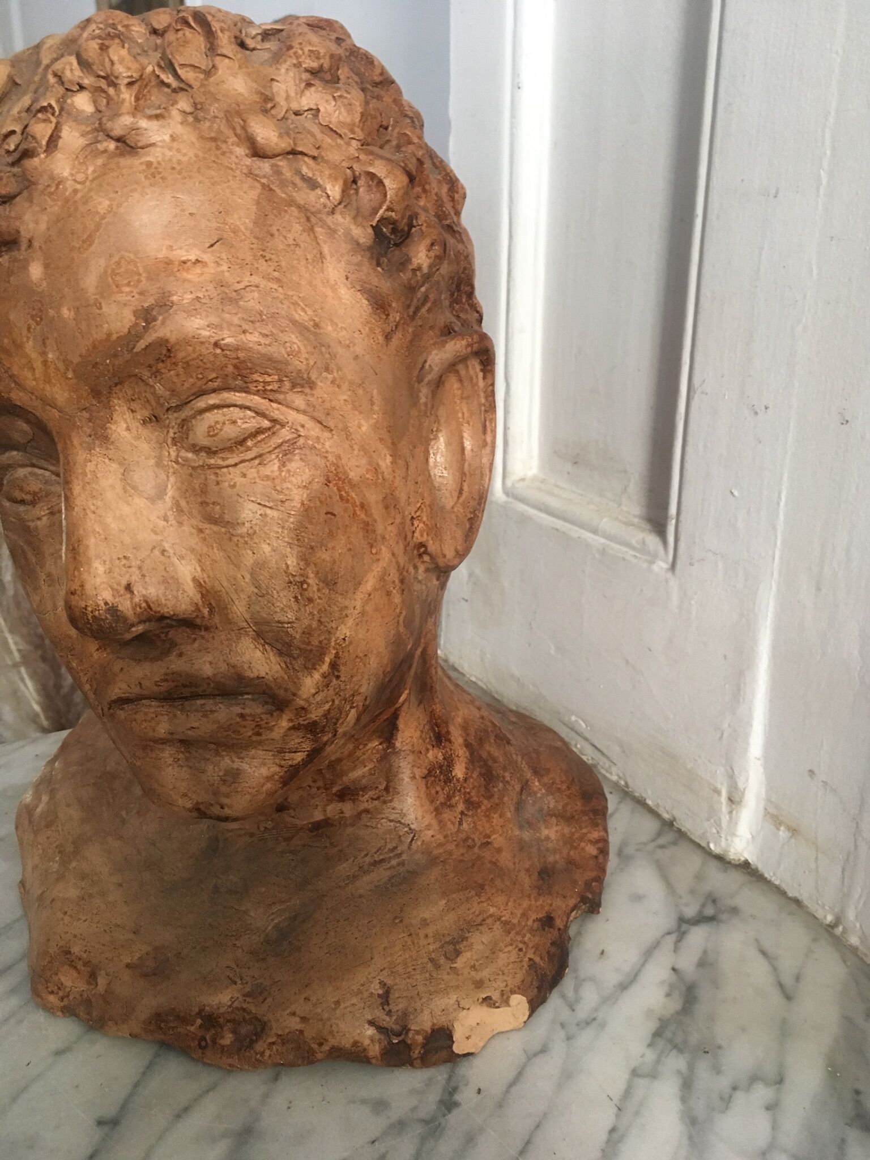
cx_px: 435
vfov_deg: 61.7
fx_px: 972
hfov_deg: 48.2
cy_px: 580
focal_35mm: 29
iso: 160
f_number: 2.2
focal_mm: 4.15
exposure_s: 1/33
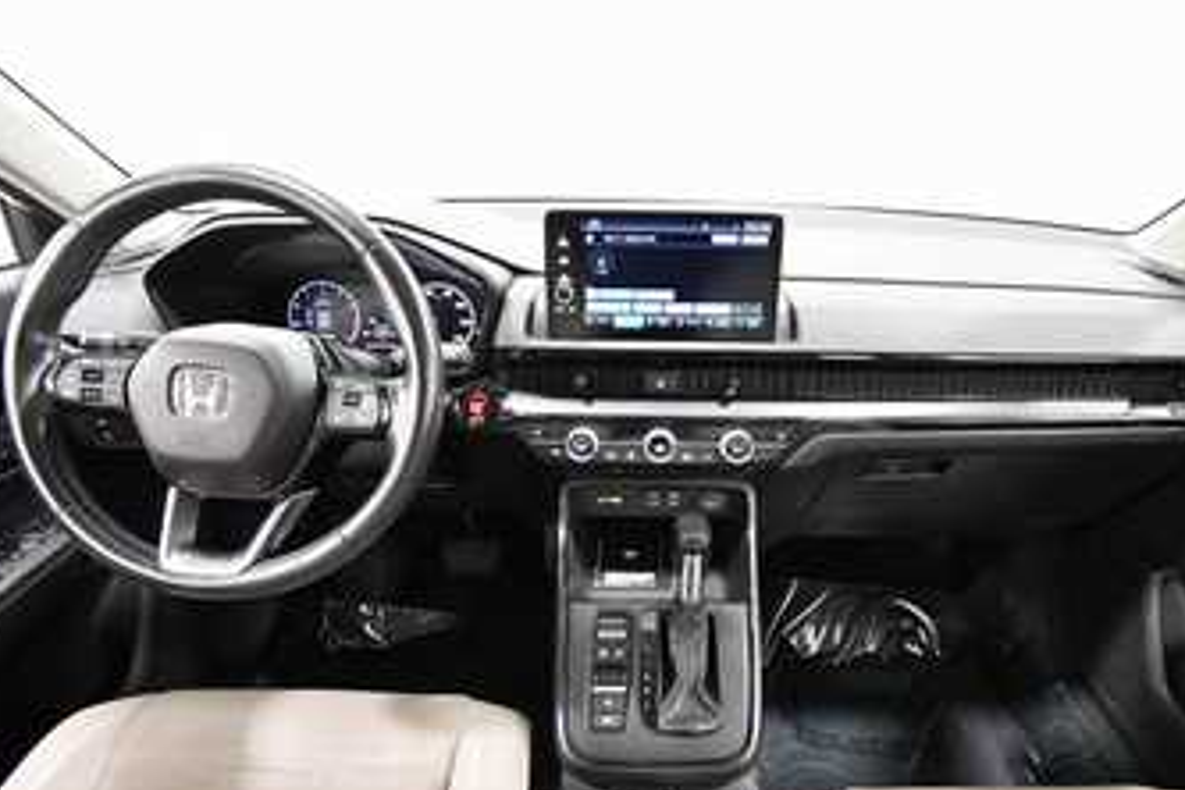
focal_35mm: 18
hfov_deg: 89.7
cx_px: 655
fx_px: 592
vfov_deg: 66.9
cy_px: 464
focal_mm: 10
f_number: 4.5
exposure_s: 1/60
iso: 4500
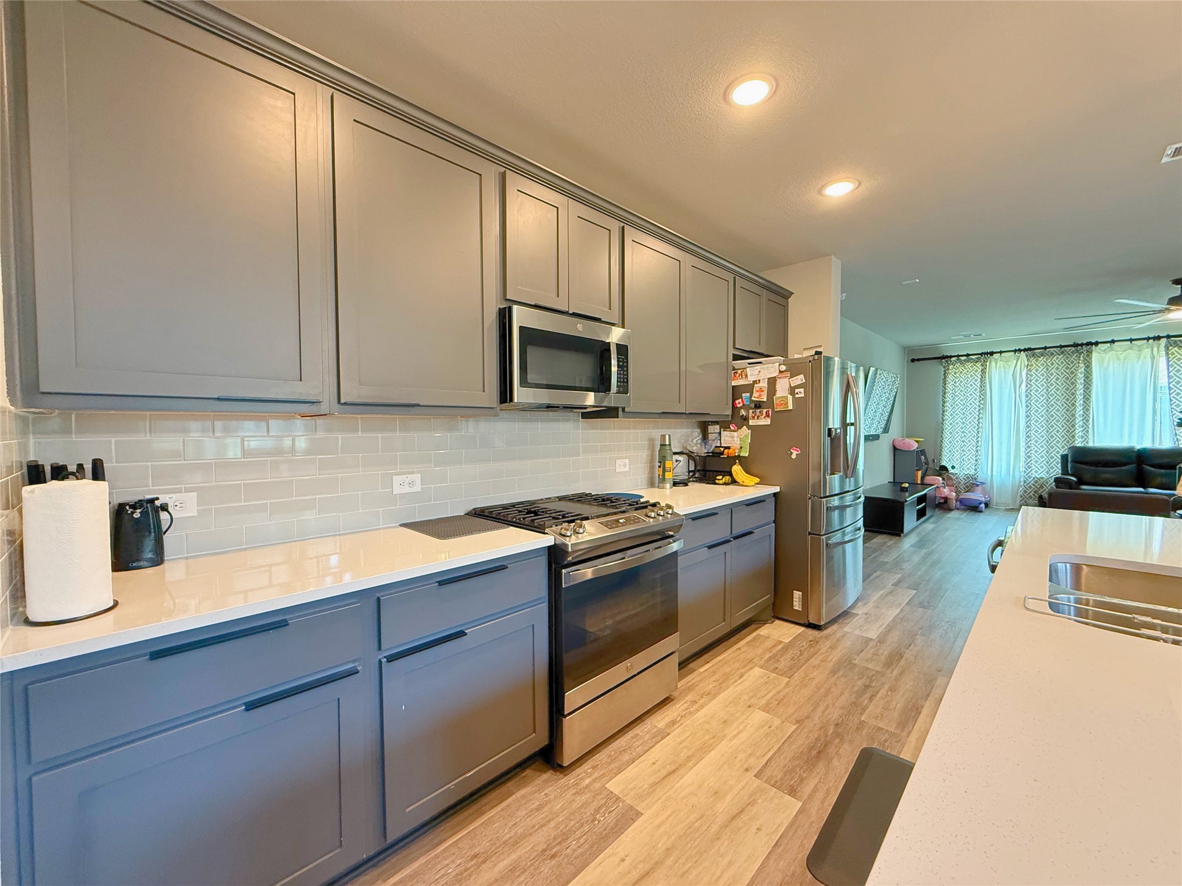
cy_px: 443
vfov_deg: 85.7
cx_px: 591
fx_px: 478
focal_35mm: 14
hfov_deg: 102.1
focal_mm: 2.22
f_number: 2.2
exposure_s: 1/60
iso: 400
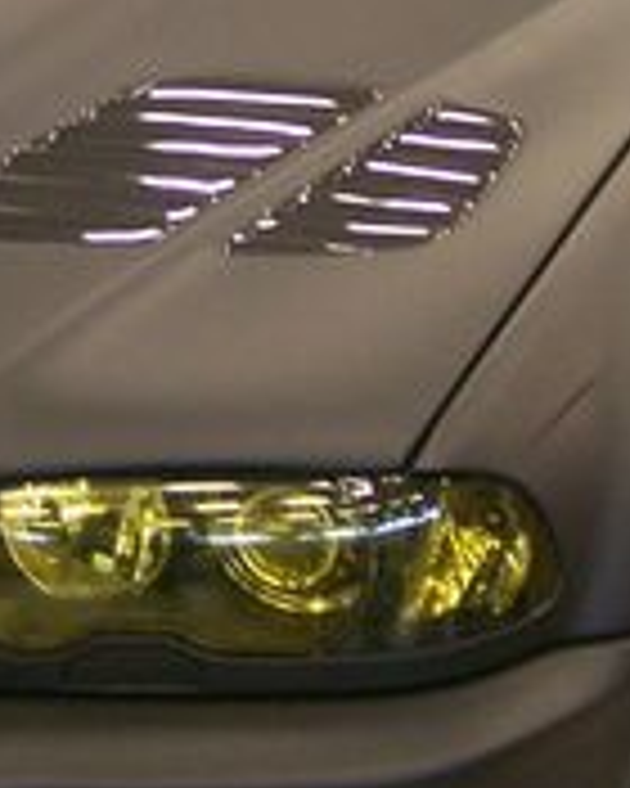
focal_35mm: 136
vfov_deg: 14.1
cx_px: 90
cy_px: 205
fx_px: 3170
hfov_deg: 11.3
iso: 160
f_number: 2.8
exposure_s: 1/13
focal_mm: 6.3
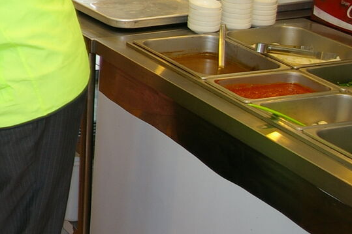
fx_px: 870
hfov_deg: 20.2
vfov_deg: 15.0
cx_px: -147
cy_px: -14
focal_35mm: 89
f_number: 4
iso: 200
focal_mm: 20
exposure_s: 1/60
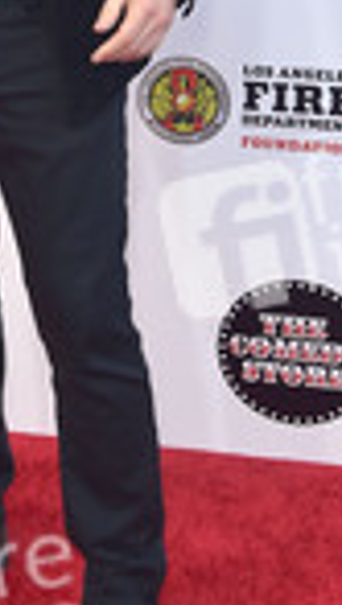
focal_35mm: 114
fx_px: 1833
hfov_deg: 10.6
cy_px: 16
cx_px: -2
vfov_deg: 18.3
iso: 640
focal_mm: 40
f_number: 6.3
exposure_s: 1/250
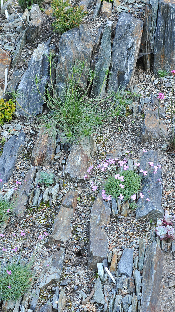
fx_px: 683
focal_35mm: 83
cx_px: 113
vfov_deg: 25.7
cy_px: 156
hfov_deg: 14.6
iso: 400
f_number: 6.3
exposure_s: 1/50
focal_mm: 35
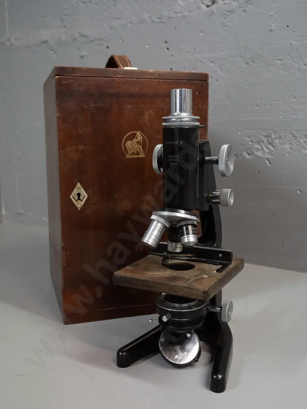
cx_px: 154
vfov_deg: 49.0
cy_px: 204
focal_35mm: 38
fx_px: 449
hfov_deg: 37.7
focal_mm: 19
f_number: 4.5
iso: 3200
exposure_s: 1/160
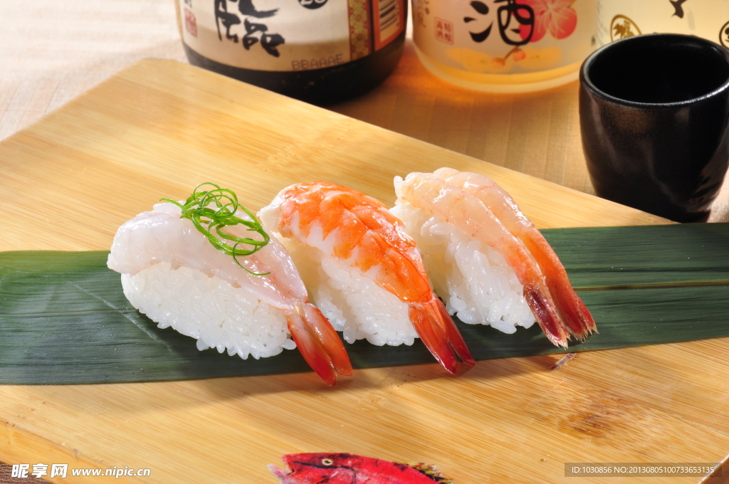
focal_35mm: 158
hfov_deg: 13.1
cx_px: 364
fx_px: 3185
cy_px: 242
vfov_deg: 8.7
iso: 200
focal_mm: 105
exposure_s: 1/100
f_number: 18
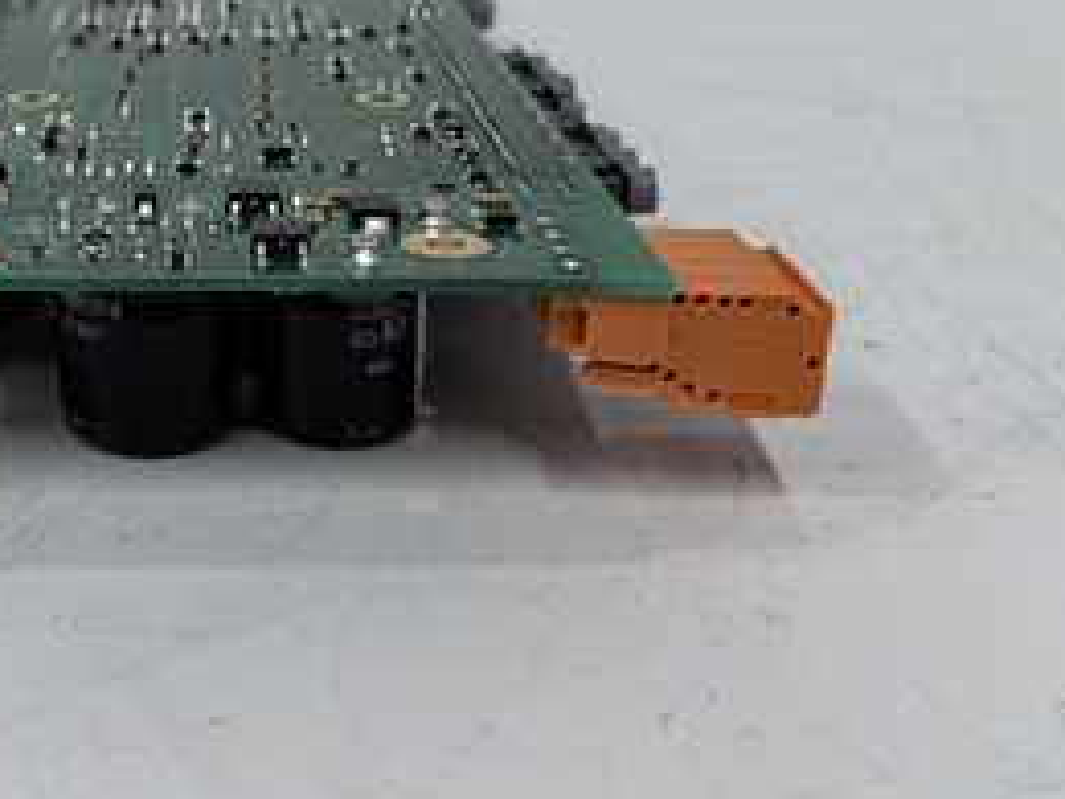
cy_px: 170
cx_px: 250
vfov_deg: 27.5
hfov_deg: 35.9
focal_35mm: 52
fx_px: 1600
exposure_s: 1/100
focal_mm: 5.75
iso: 100
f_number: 2
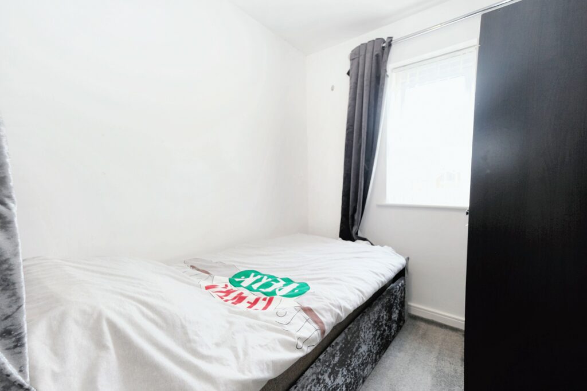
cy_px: 196
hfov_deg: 100.4
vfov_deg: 77.3
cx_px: 294
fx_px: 245
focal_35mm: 15
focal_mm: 10
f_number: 4
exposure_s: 1/60
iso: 640
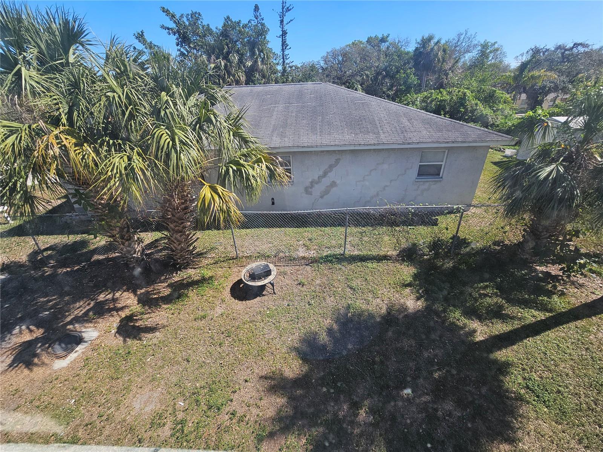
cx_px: 302
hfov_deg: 106.2
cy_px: 226
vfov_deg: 89.9
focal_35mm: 13
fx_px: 226
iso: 50
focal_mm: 2.2
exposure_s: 1/1151
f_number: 2.2
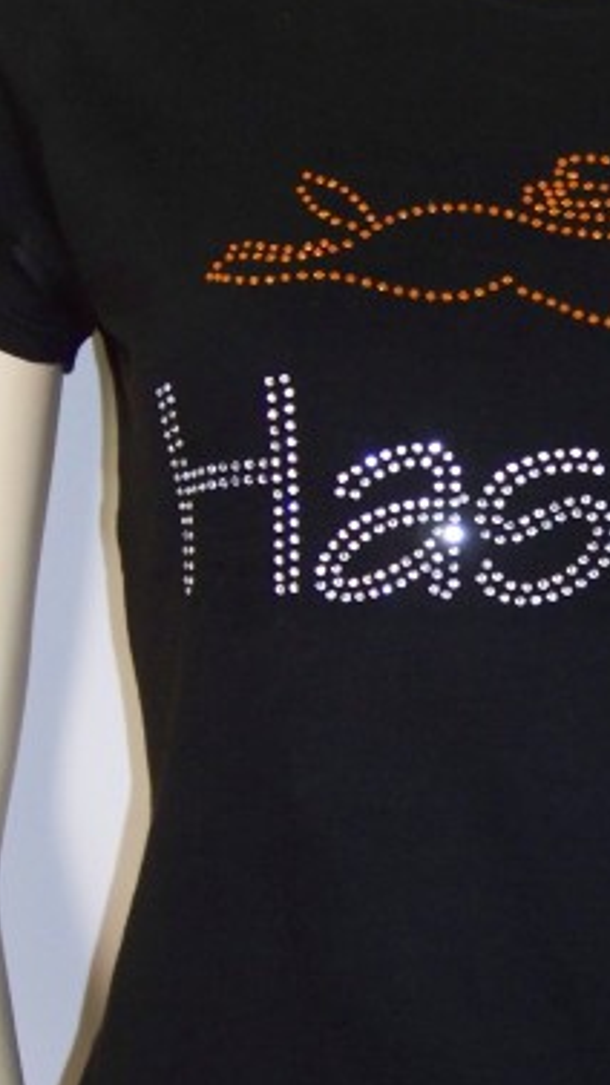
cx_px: 512
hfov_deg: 9.2
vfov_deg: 16.4
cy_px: 665
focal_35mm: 131
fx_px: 3768
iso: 200
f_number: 3.2
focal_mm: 11.7
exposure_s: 1/30
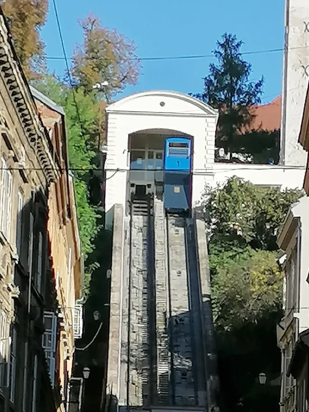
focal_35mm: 179
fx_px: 2131
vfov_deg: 11.0
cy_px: 251
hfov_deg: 8.3
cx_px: 176
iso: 50
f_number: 1.8
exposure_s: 1/1592
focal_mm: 4.75
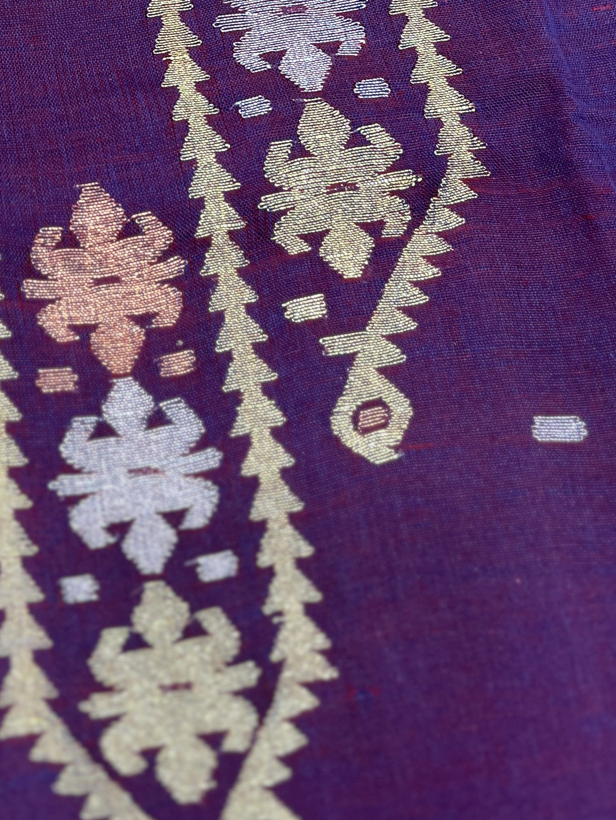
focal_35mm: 58
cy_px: 42
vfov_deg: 31.3
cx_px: 18
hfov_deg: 24.2
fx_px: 1376
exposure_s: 1/122
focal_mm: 5.1
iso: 100
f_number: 1.6
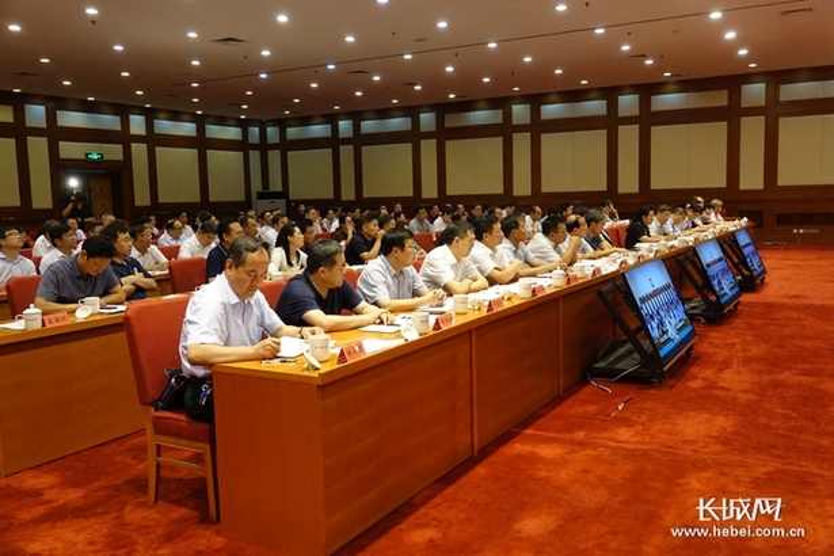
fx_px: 718
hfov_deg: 60.3
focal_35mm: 31
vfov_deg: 42.3
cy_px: 278
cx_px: 417
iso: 320
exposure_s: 1/40
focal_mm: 11.51
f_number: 2.8
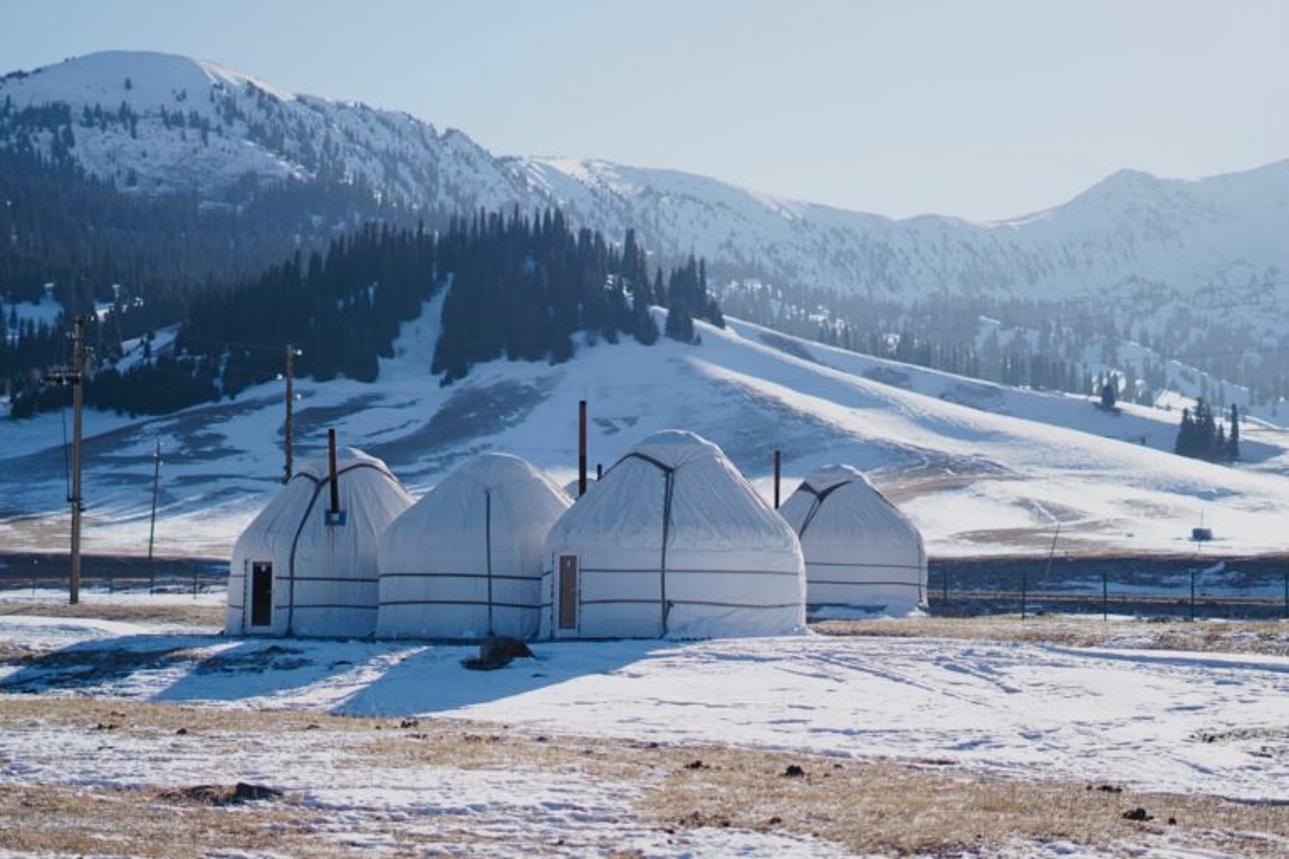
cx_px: 644
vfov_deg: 18.2
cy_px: 430
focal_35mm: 75
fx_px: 2685
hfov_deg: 27.0
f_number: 1.8
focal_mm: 50
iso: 100
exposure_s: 1/4000
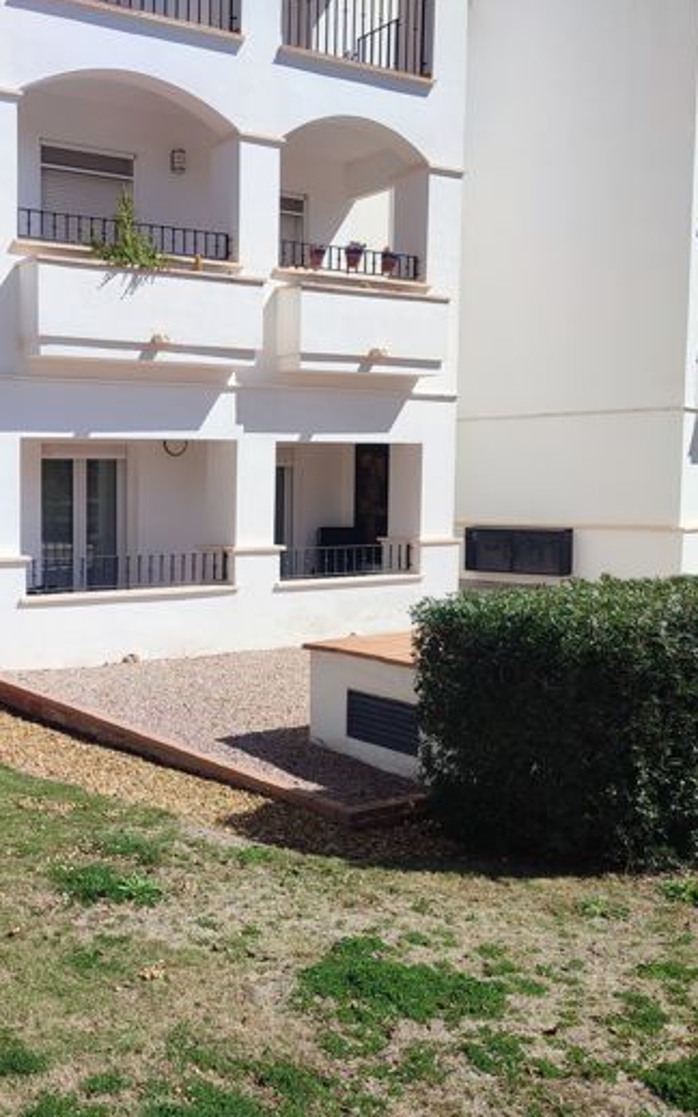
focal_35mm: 36
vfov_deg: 54.0
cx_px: 66
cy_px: 562
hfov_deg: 33.4
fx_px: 1097
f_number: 1.9
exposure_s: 1/800
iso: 50
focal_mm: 6.04
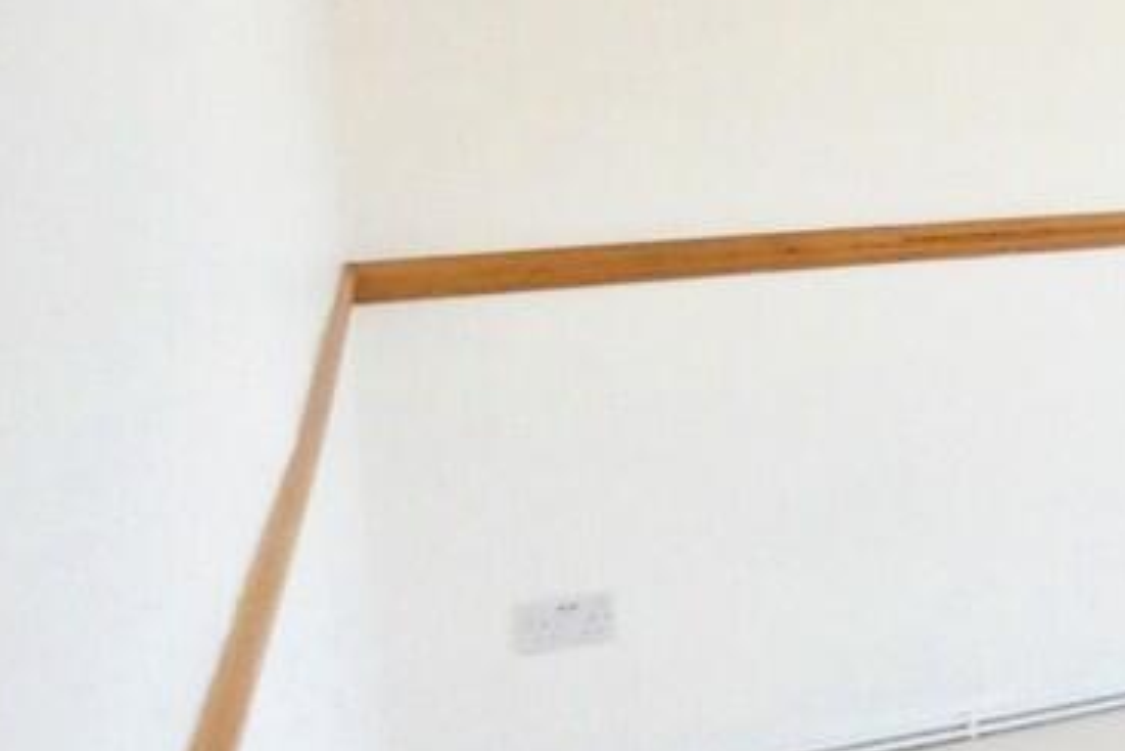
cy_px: 193
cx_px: 1438
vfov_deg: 23.2
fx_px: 1813
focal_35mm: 58
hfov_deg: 28.6
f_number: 2.8
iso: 1600
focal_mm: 3.6
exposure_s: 1/25
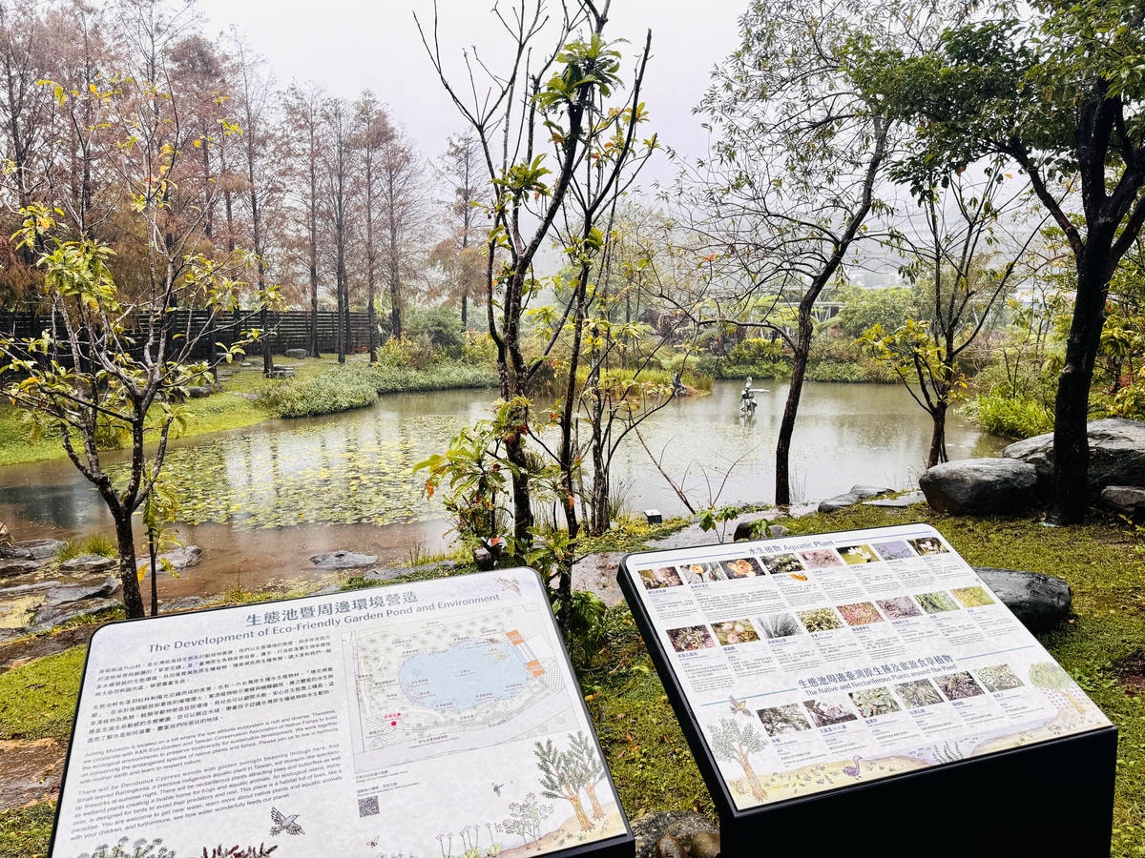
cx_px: 572
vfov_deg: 56.8
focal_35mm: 24
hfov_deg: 71.6
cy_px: 429
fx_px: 794
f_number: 1.78
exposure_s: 1/149
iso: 64
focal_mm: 6.86
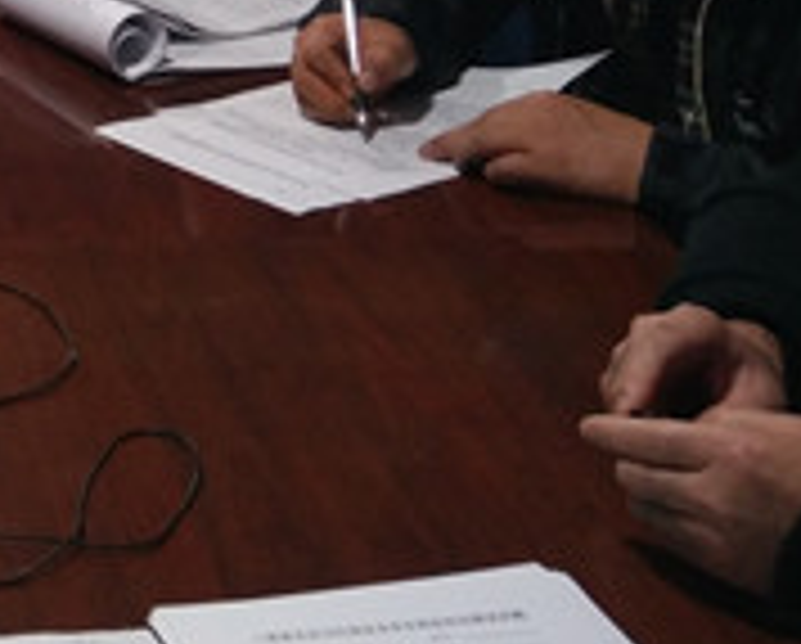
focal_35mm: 69
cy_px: -243
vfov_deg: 20.0
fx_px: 1638
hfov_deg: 21.8
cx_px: -468
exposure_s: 1/33.3
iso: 116
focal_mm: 3.66
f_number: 2.2
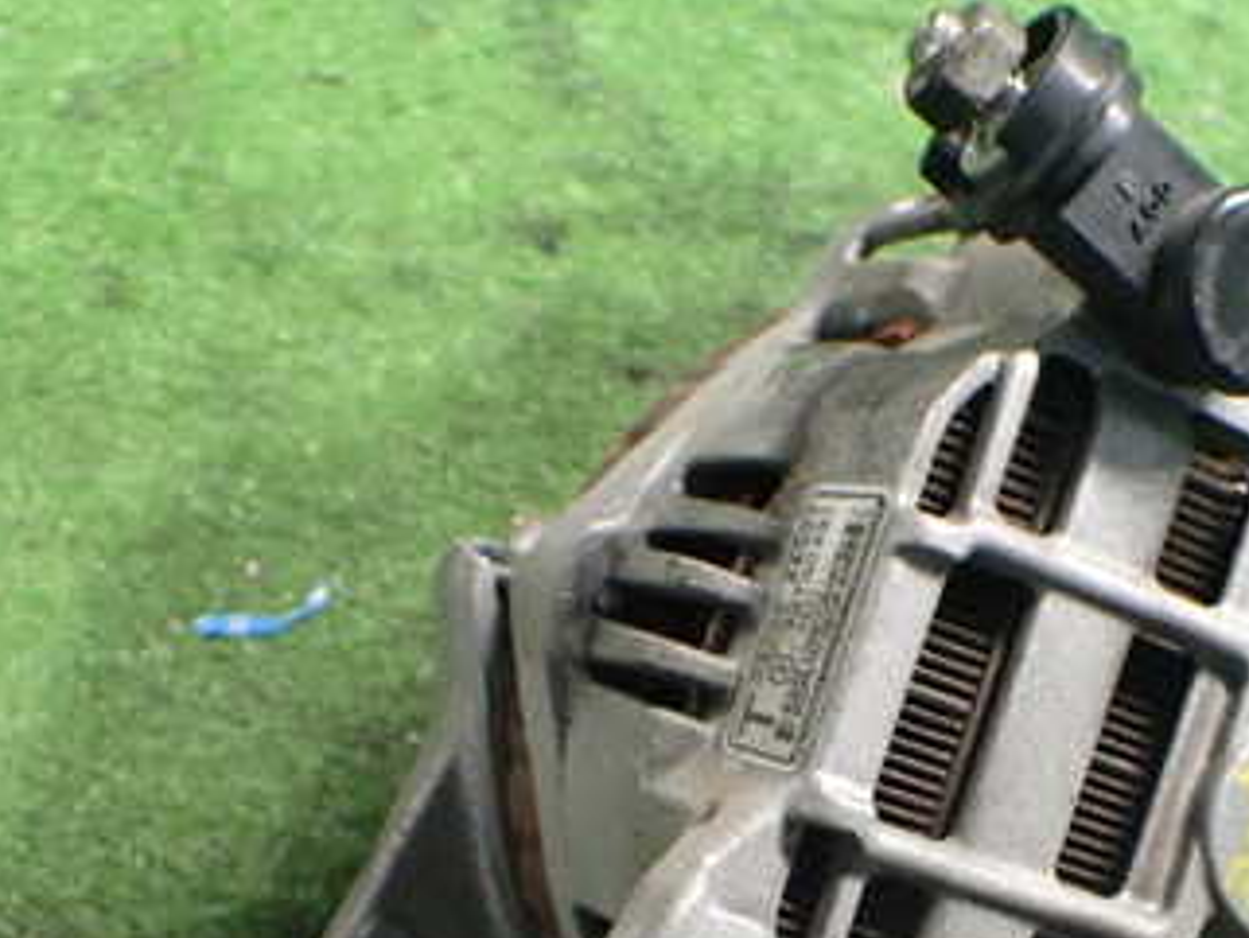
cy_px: 716
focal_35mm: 56
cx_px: 837
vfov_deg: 25.8
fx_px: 2021
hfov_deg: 34.0
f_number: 2.3
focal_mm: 5.4
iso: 1000
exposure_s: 1/30
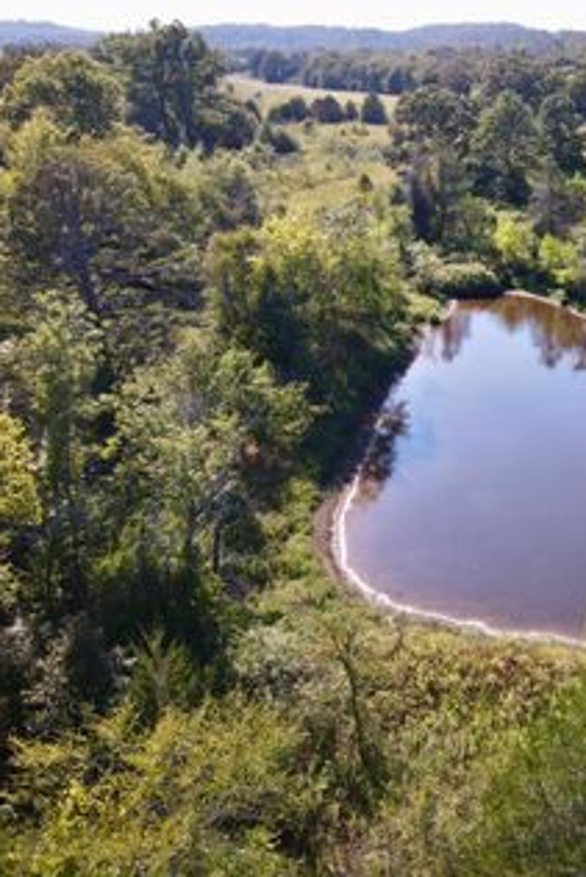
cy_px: 440
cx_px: 546
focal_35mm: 34
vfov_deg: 55.8
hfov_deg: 36.1
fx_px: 829
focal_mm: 4.5
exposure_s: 1/15
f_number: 2.8
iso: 400
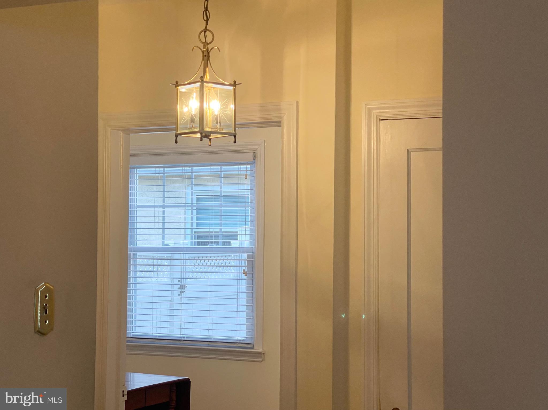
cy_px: 205
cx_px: 274
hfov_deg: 30.3
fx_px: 1013
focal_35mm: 64
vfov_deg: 22.9
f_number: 2.2
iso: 64
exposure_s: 1/120
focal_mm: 7.5
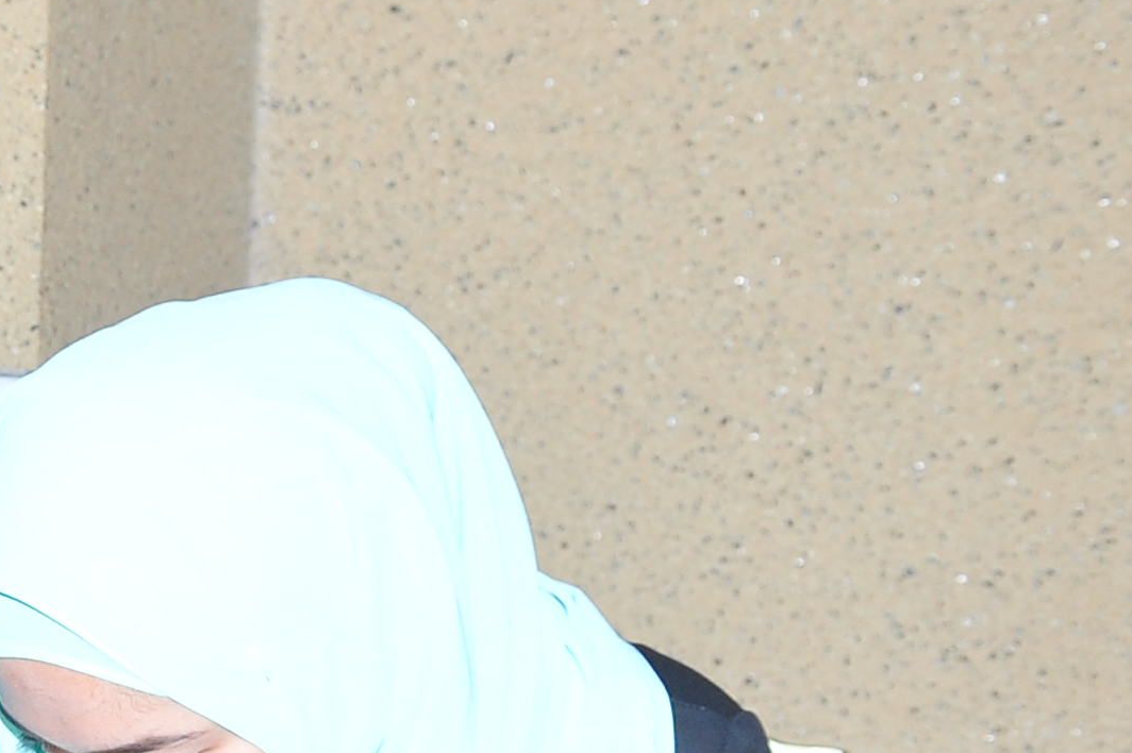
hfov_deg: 12.2
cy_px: 798
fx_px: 4776
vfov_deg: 8.9
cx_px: -998
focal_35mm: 152
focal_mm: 38
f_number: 5.6
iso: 800
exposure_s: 1/80
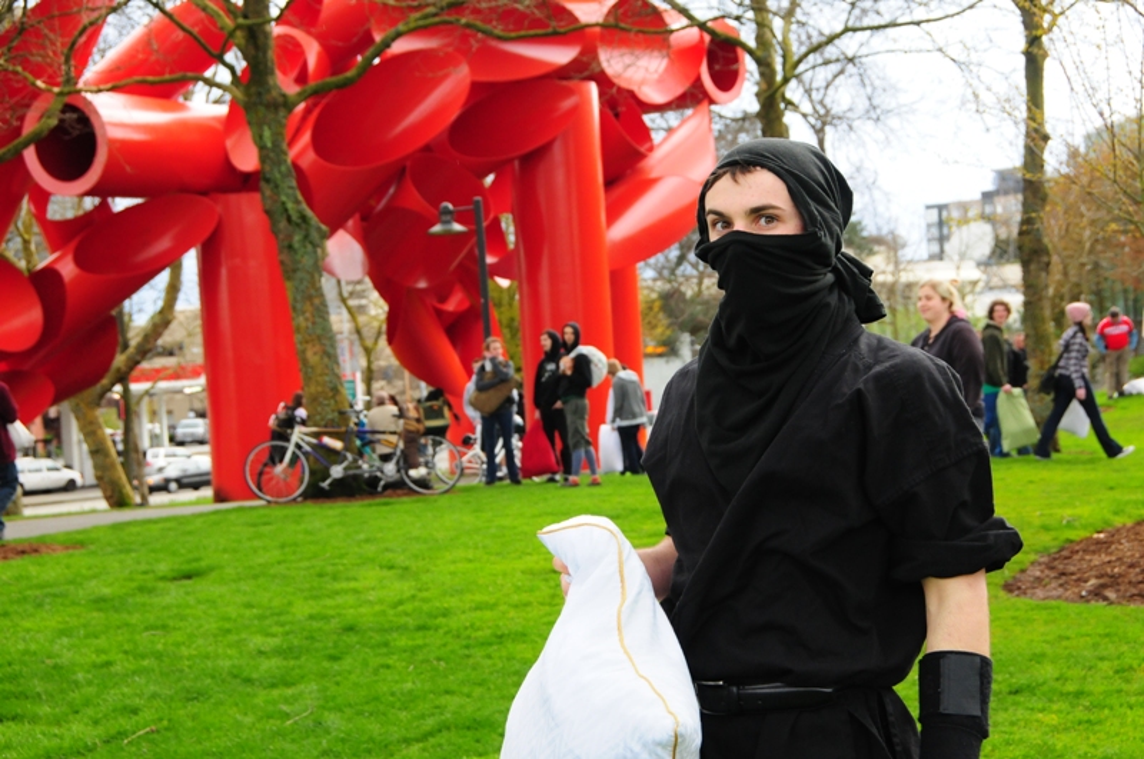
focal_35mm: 69
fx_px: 2190
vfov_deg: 19.7
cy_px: 380
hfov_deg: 29.3
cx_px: 572
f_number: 7.1
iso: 1000
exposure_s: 1/400
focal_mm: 46
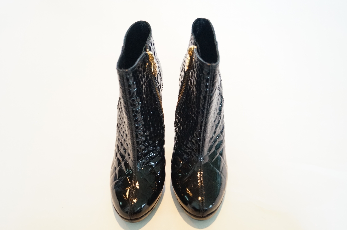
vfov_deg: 36.8
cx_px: 174
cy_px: 115
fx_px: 346
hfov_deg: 53.2
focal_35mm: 36
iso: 2000
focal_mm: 24
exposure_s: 1/60
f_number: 4
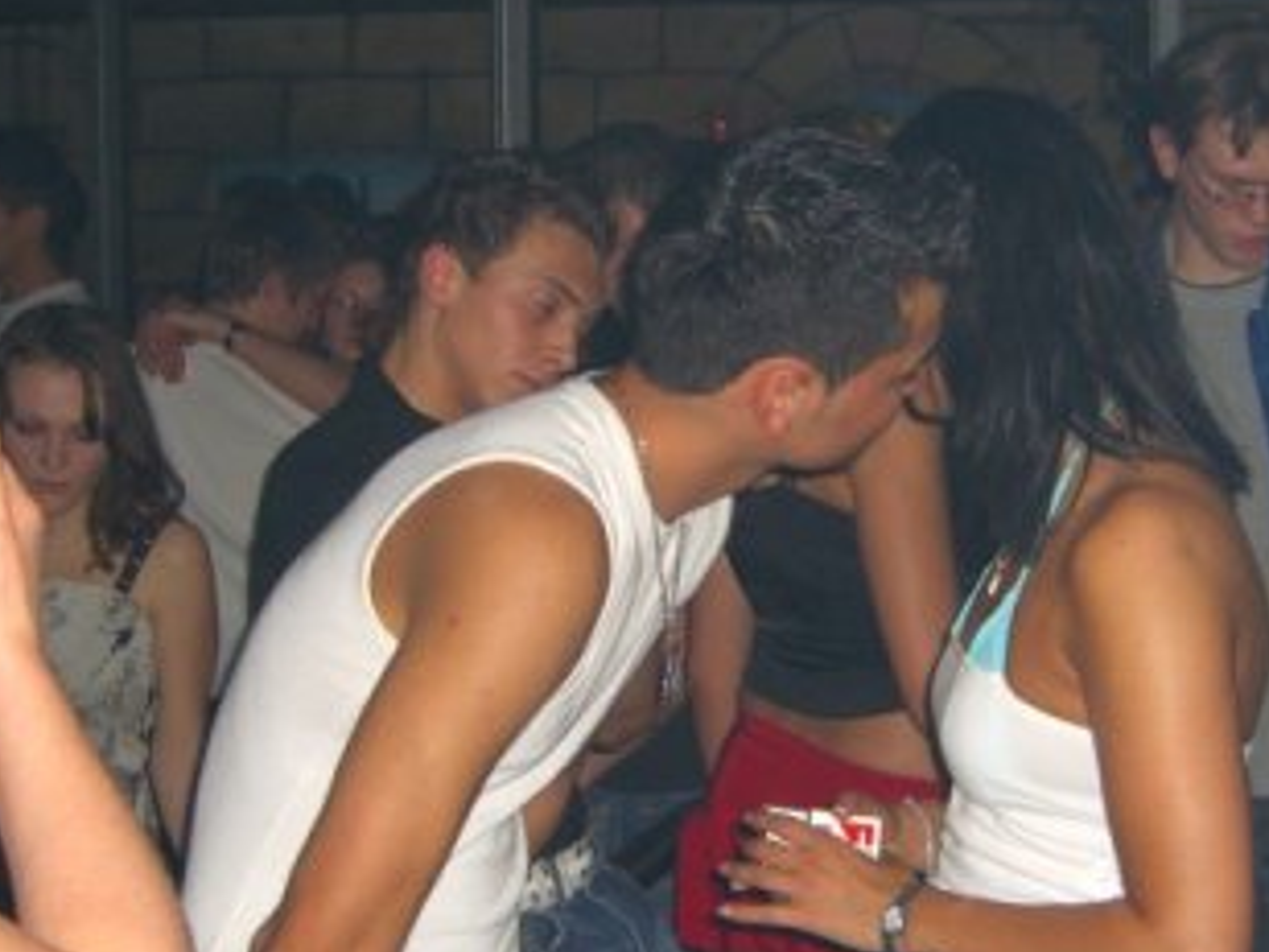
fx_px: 2713
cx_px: 841
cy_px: 544
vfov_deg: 19.9
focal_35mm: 74
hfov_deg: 26.2
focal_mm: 7.9
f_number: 2.8
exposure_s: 1/60
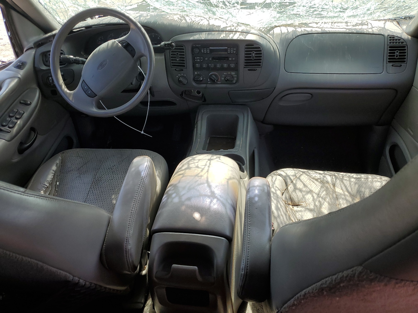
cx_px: 209
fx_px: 314
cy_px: 156
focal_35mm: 26
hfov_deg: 67.3
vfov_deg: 53.1
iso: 50
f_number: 1.5
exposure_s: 1/833
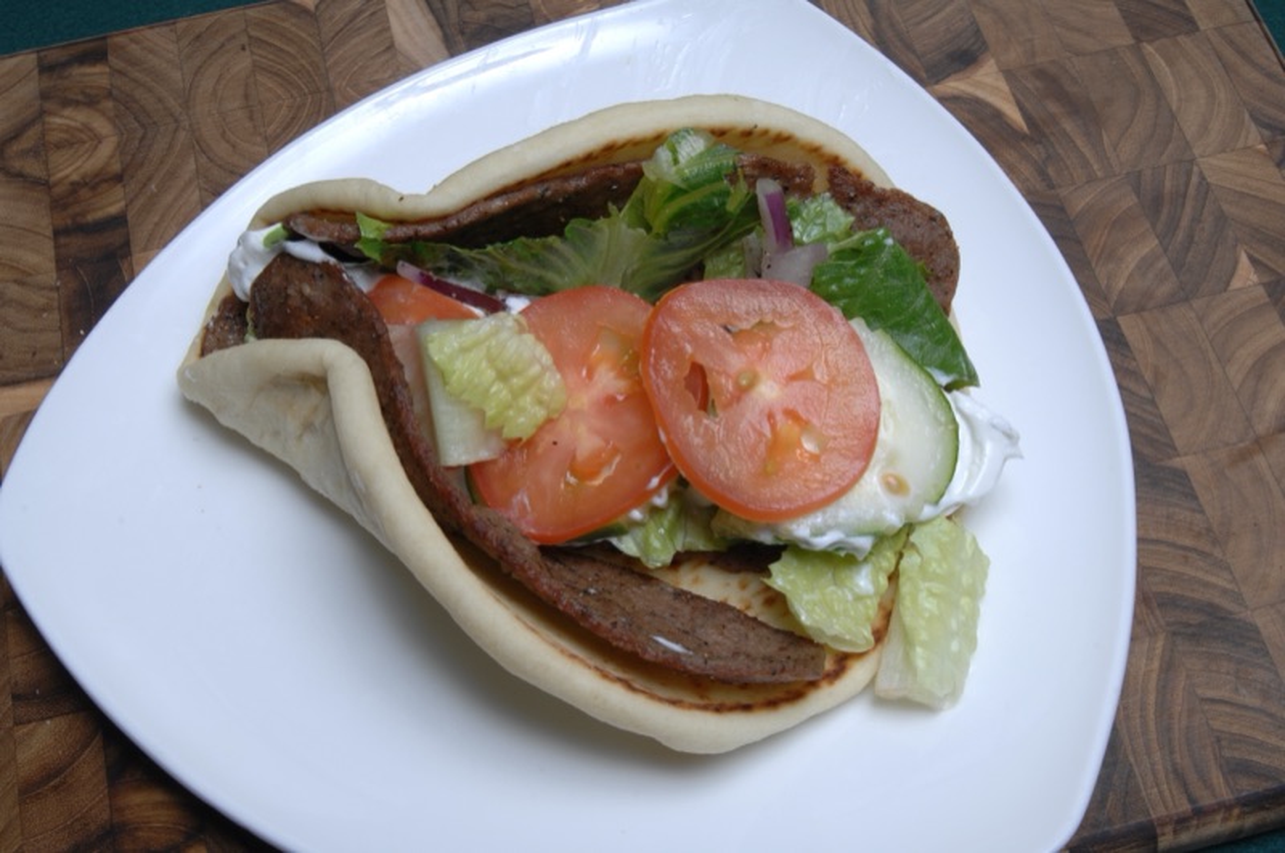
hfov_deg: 37.9
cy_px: 426
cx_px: 642
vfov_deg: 25.7
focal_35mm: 52
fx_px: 1871
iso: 100
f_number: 14
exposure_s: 1/125
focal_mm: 35
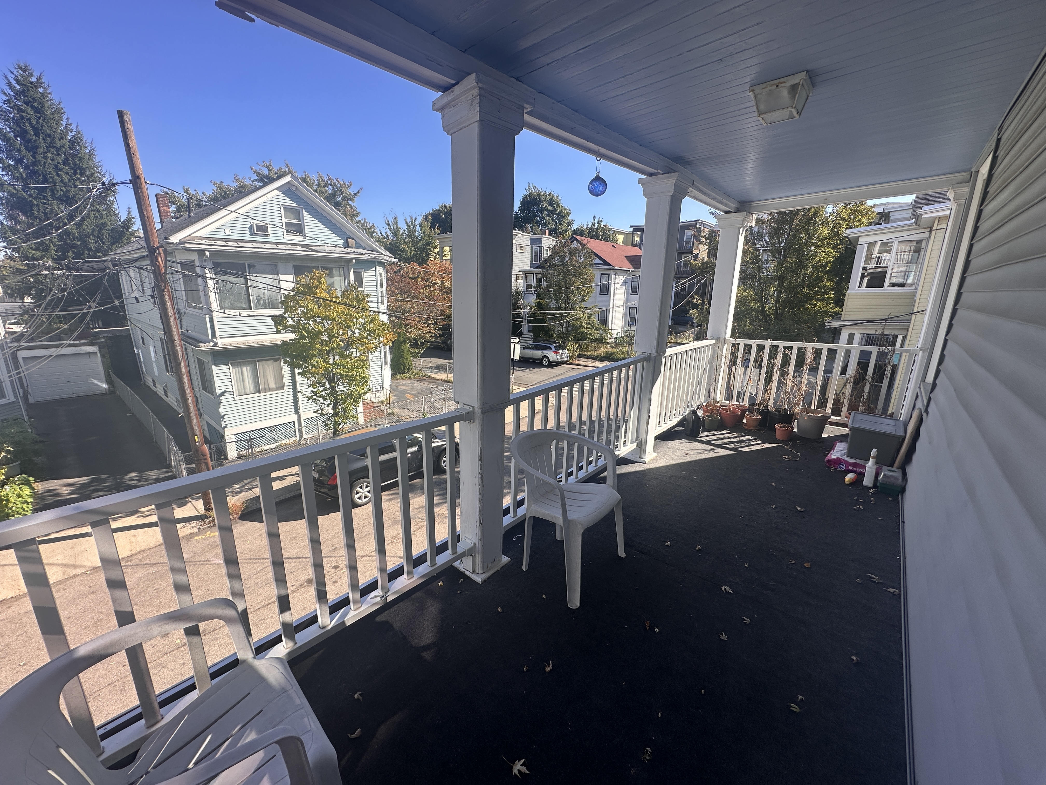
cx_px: 523
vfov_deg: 85.7
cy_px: 392
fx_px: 423
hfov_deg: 102.1
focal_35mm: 14
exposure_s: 1/868
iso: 40
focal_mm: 2.22
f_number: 2.2
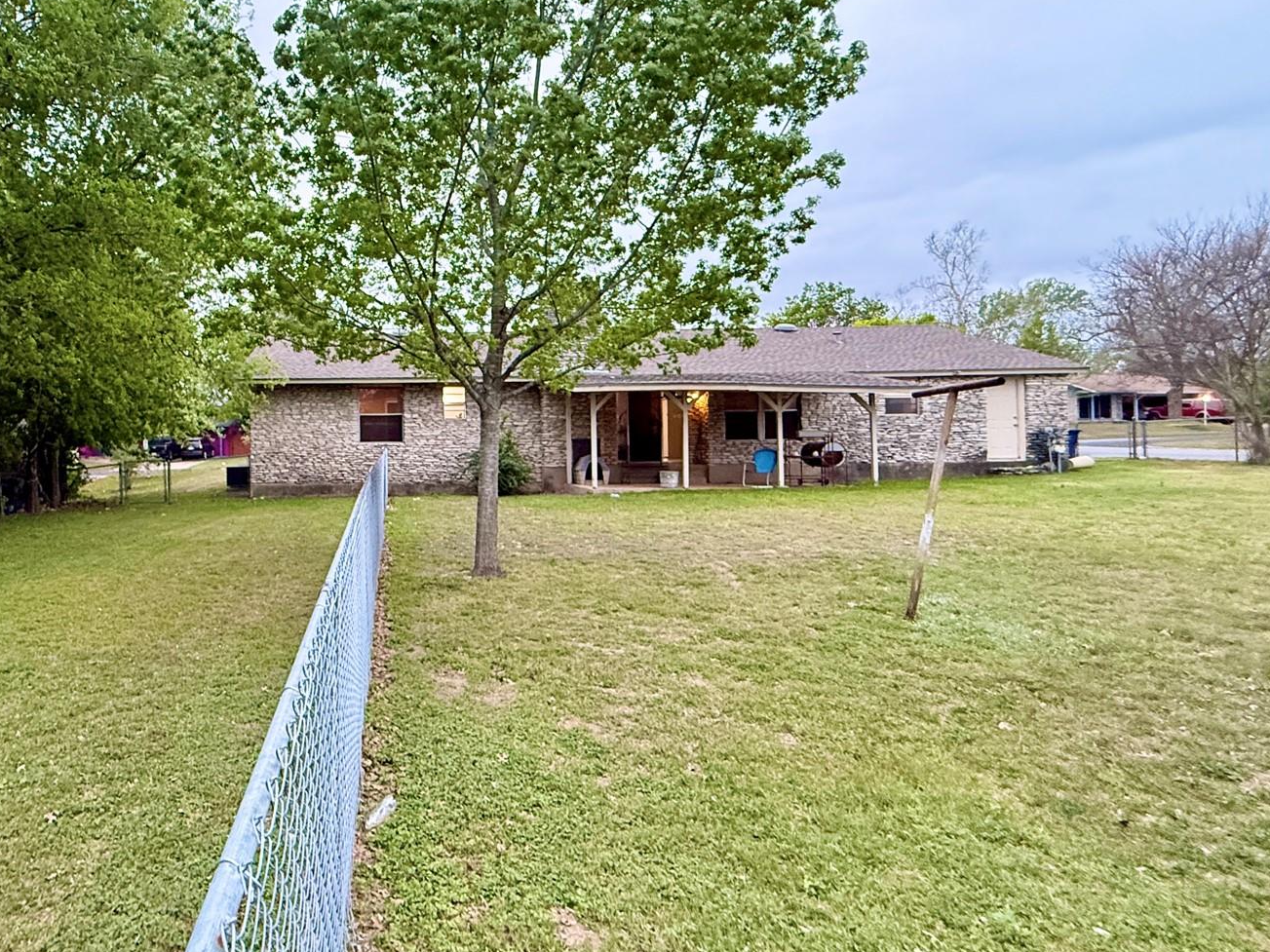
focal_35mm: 22
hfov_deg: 72.7
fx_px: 807
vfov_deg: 61.0
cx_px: 368
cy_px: 441
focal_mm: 2.22
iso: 640
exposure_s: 1/60
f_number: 2.2
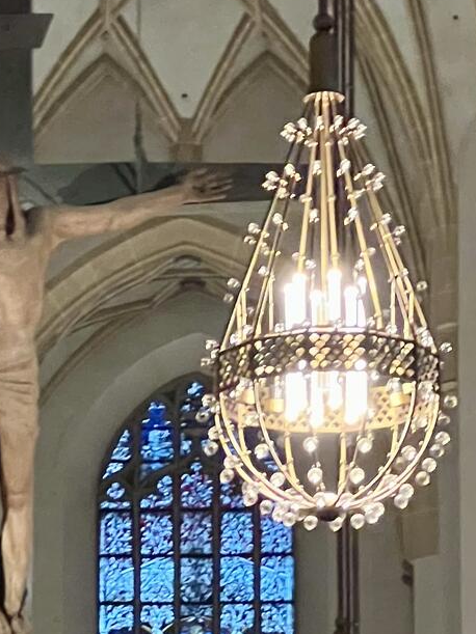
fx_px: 4732
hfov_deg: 5.7
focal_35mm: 258
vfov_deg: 7.6
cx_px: 18
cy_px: 815
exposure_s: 1/50
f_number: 2.8
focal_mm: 9
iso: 640
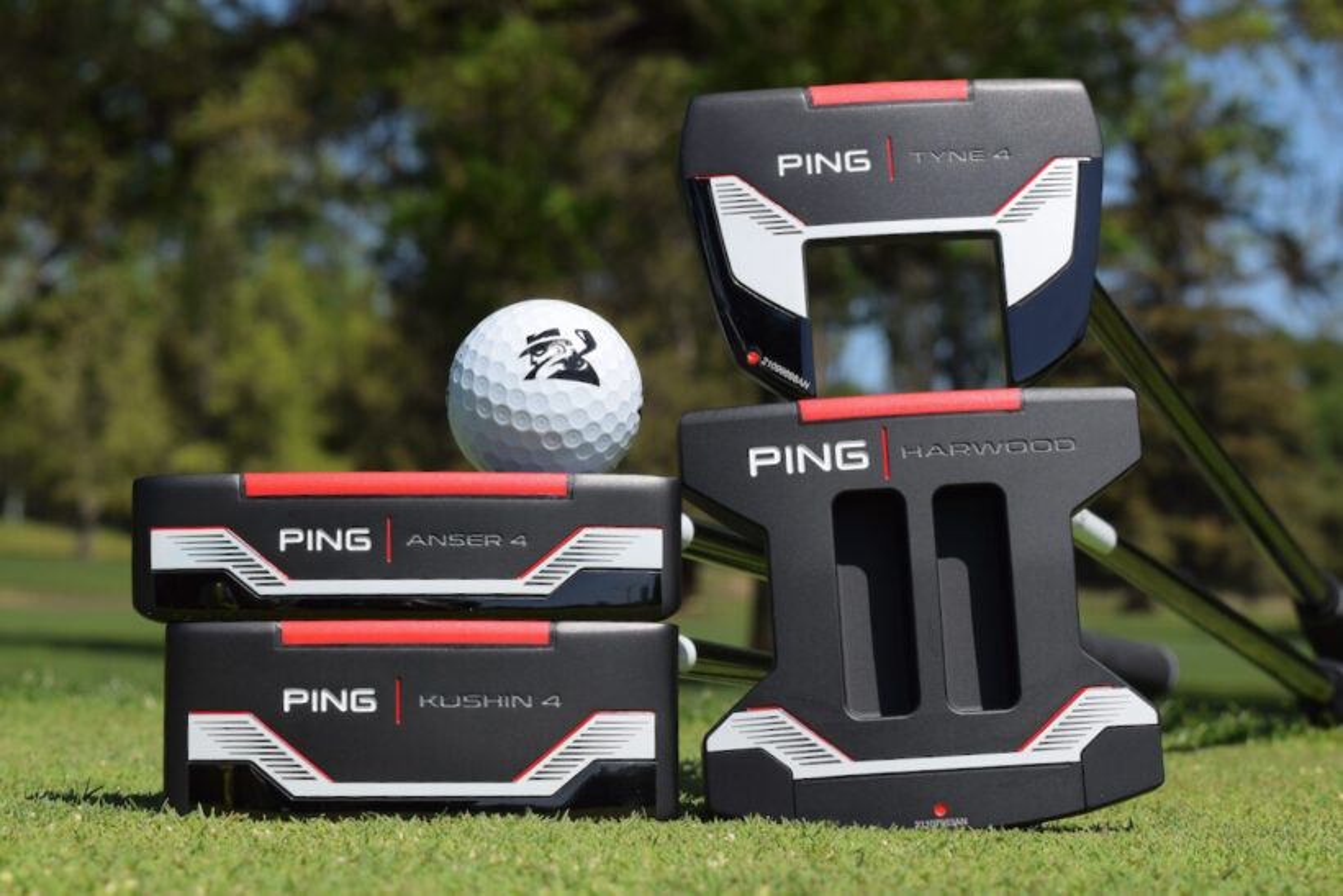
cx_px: 672
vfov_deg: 19.7
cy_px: 448
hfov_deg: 29.2
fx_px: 2574
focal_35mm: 69
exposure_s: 1/500
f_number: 11
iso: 200
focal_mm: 46
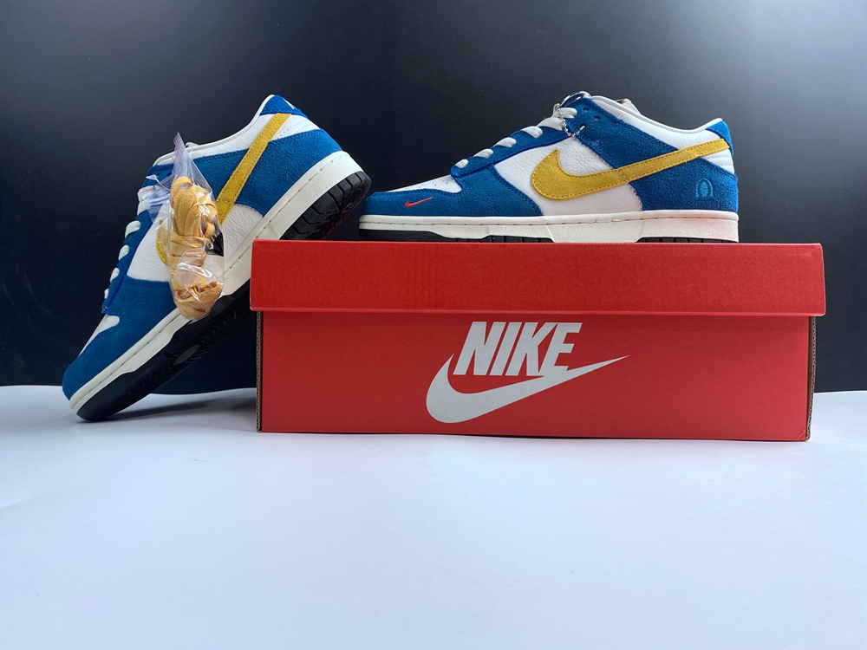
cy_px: 325
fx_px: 651
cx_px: 434
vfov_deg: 53.1
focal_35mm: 26
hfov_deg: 67.3
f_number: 1.8
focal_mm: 4.25
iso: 64
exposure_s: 1/100
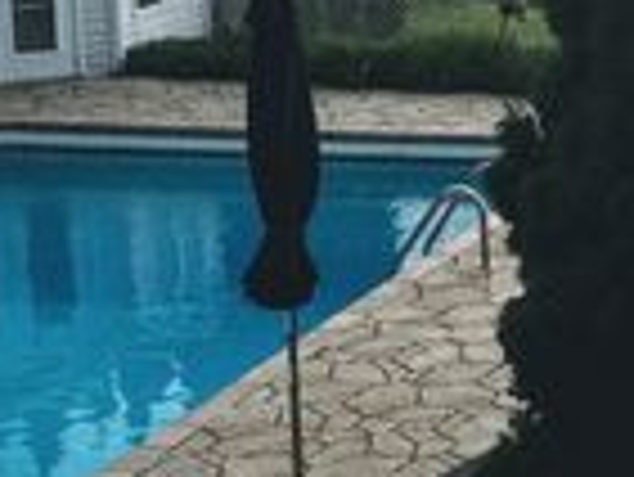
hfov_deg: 14.0
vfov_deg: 11.8
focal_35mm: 123
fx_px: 2255
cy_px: -81
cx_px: 1192
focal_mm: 4.15
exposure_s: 1/950
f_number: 2.2
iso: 25
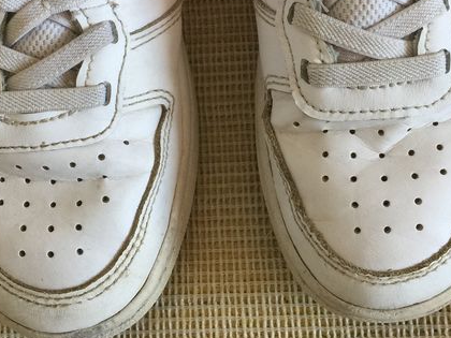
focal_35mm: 69
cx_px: 249
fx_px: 899
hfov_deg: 28.1
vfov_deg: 20.8
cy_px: 23
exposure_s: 1/33
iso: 50
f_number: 2.2
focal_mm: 4.15
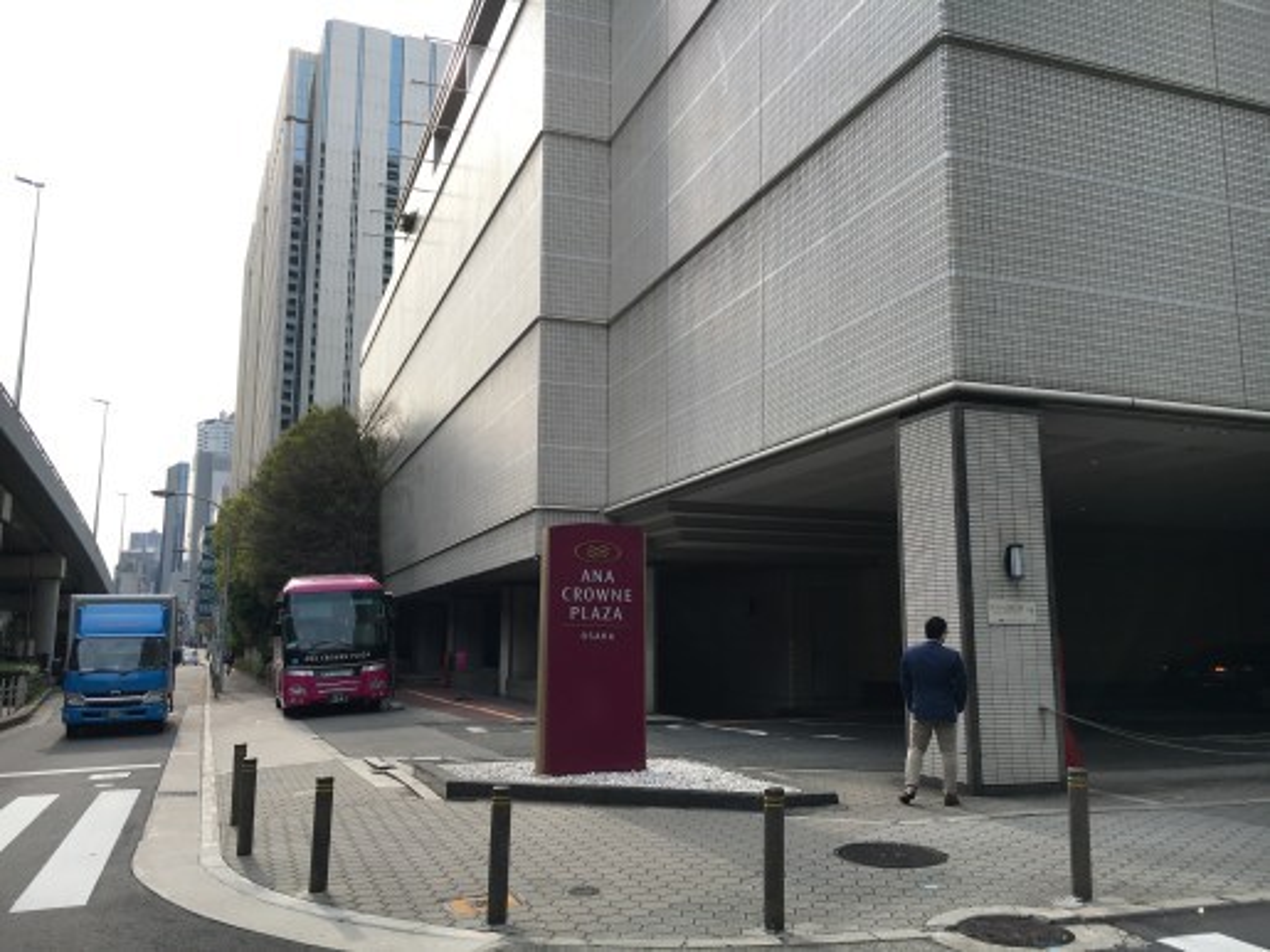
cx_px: 635
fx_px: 1064
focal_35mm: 29
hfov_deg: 61.7
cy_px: 476
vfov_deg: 48.2
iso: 25
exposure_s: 1/582
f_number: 2.2
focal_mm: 4.15
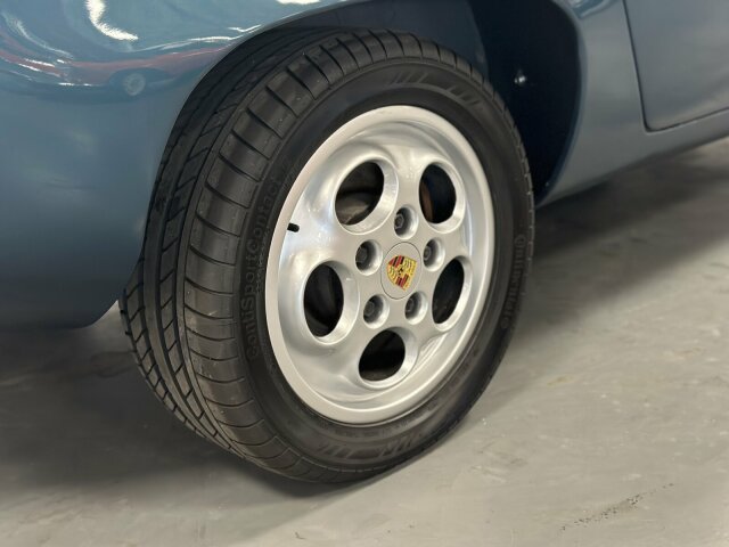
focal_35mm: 48
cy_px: 274
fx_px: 1011
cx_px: 364
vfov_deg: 30.3
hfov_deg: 39.7
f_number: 1.78
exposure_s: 1/54
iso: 400
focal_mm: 6.86
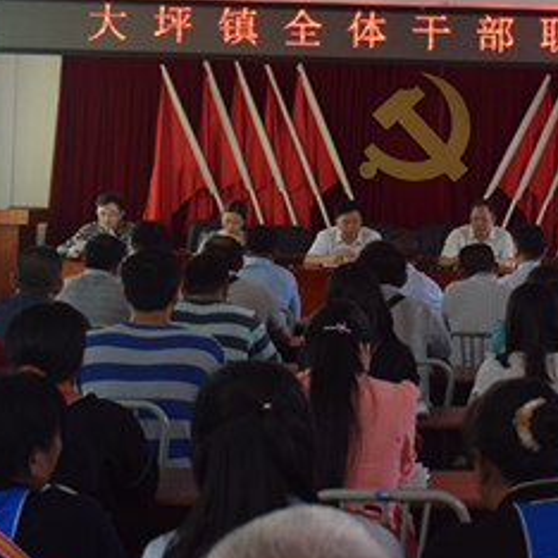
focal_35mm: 85
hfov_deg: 20.0
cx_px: 491
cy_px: 106
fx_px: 1550
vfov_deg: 20.2
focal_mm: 26
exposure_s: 1/80
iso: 400
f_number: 4.5
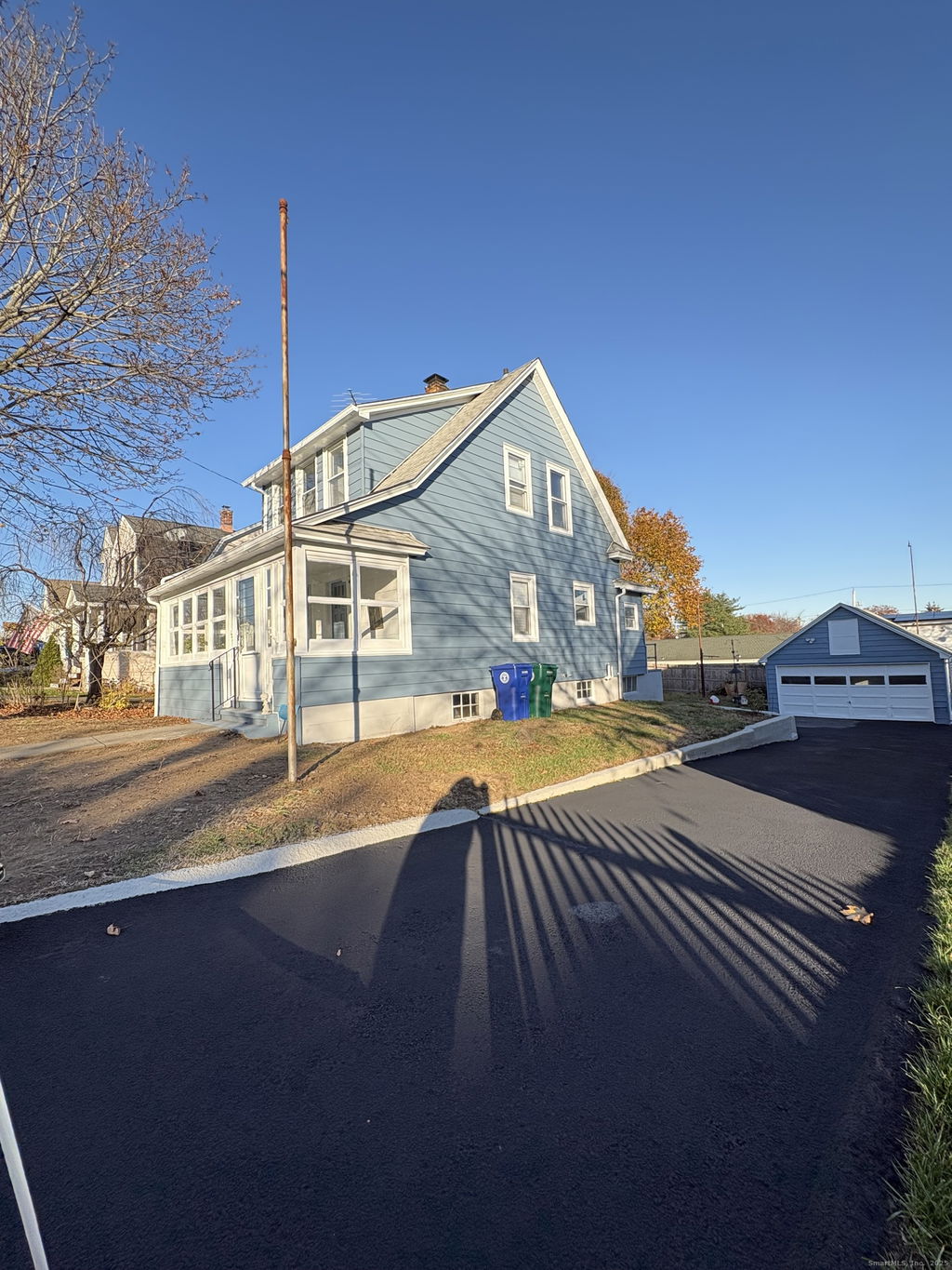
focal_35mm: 14
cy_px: 635
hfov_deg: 85.7
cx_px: 476
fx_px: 513
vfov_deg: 102.1
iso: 64
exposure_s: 1/397
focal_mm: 2.22
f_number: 2.2
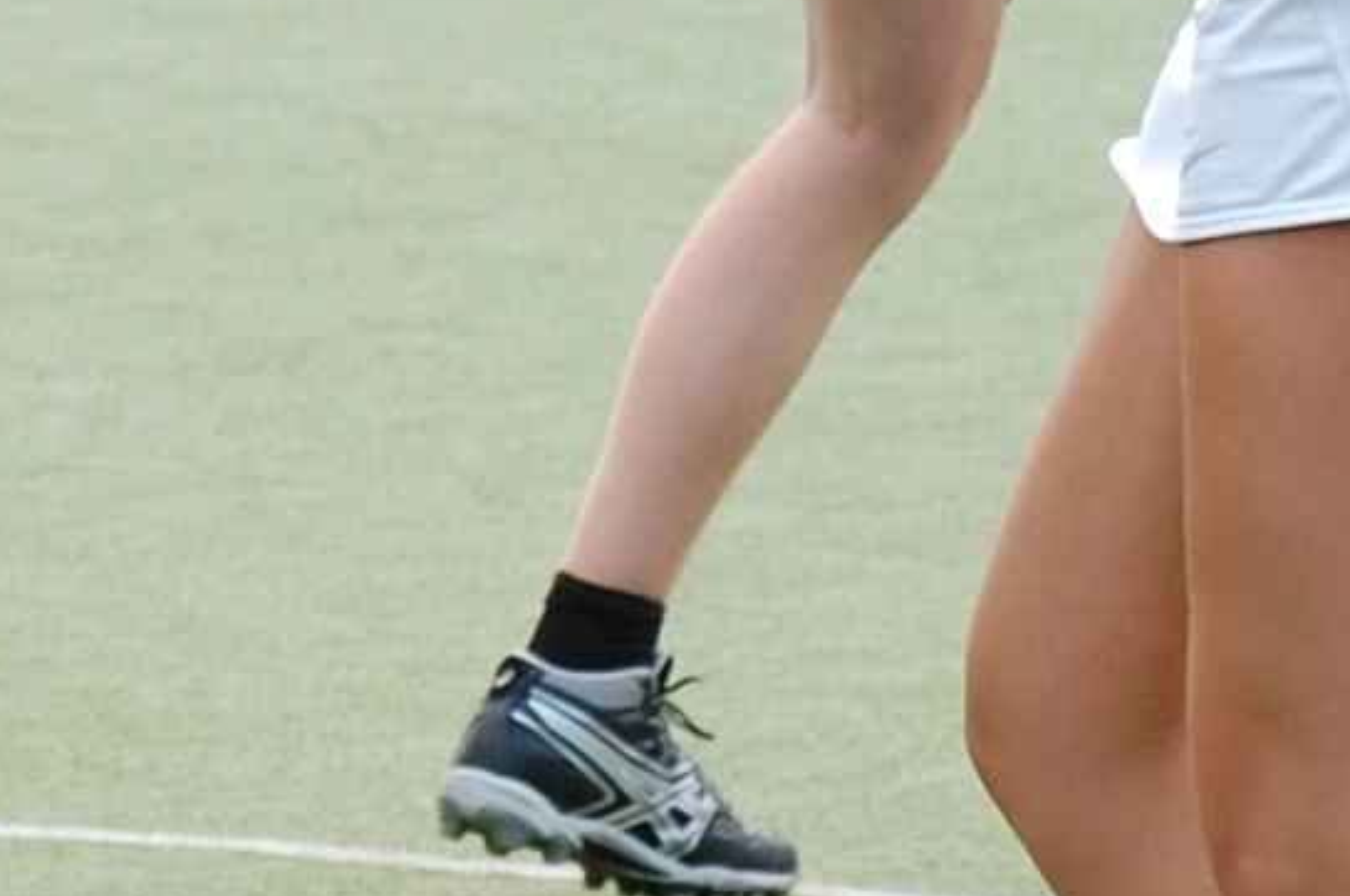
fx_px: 18428
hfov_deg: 4.2
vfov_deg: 2.8
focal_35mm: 492
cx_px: 515
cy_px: -236
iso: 400
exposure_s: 1/500
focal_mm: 70
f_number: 5.6
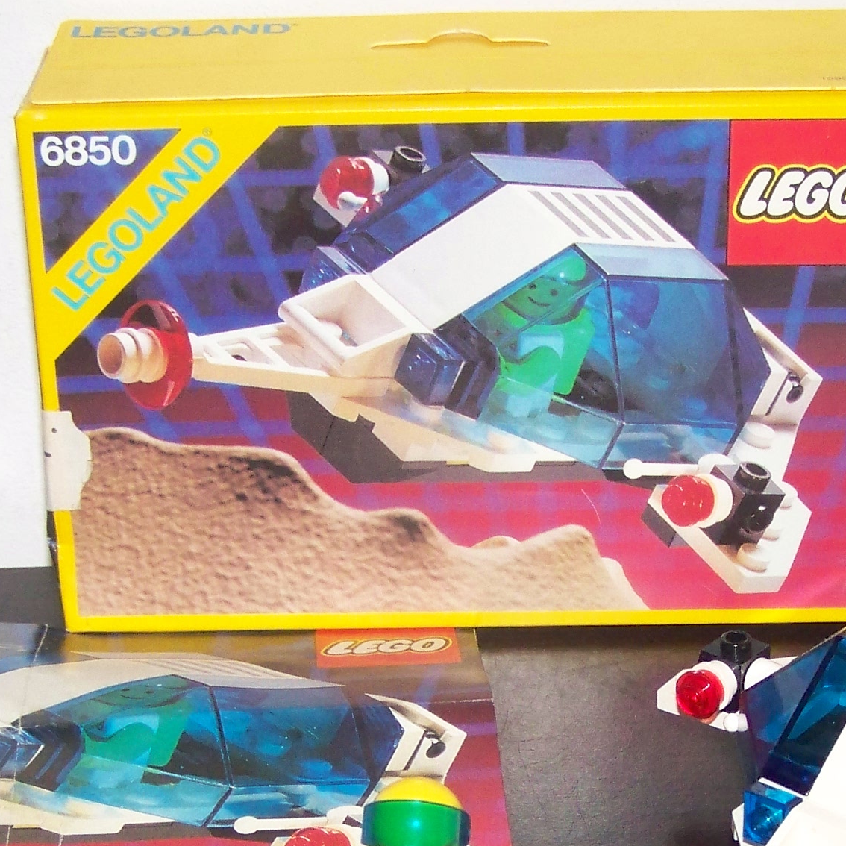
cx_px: 506
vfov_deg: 18.8
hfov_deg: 19.1
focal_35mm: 91
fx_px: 2516
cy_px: 745
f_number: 2.8
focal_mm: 6.3
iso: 200
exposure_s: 1/30
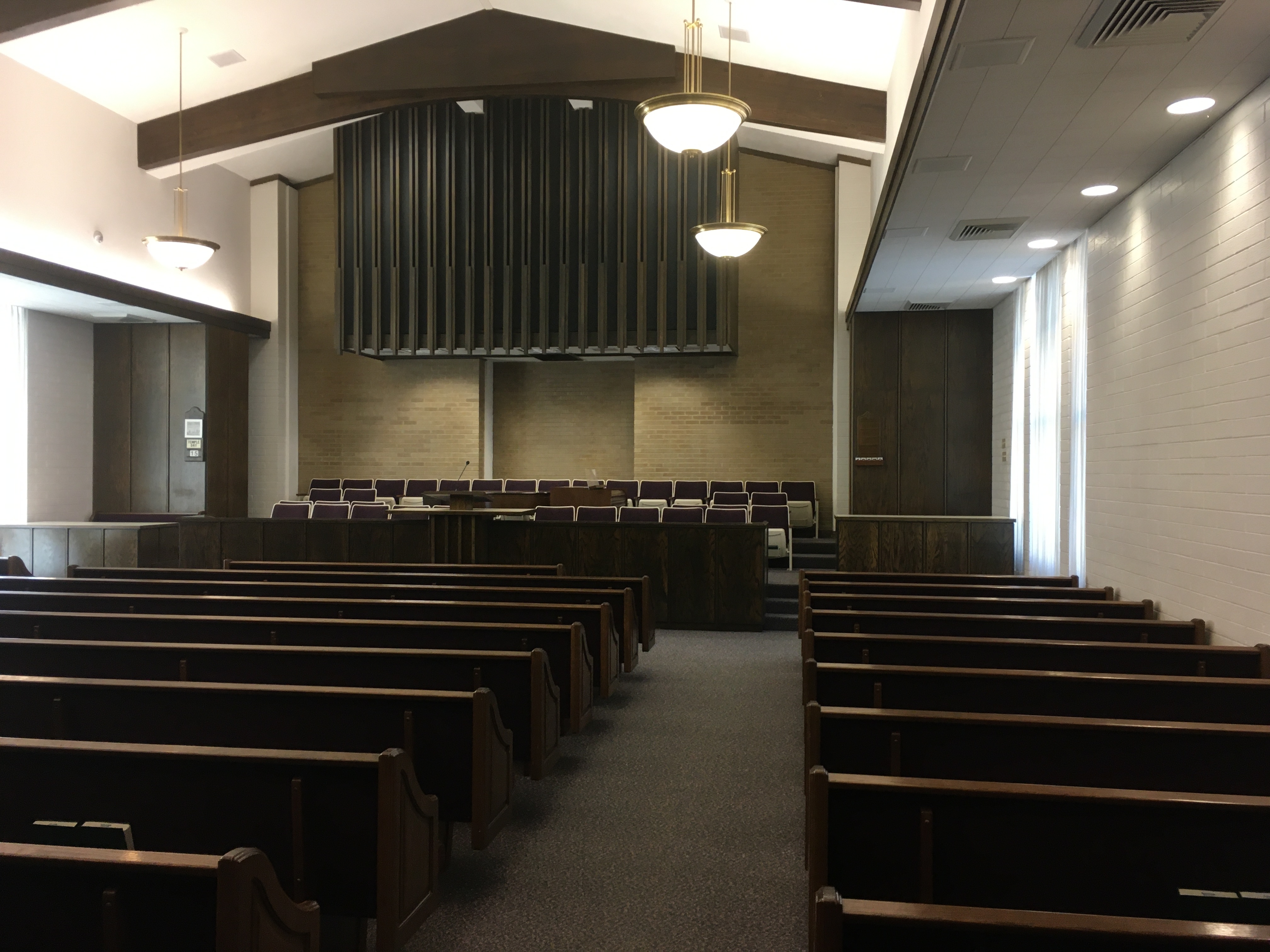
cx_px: 635
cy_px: 476
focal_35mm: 29
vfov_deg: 48.2
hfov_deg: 61.7
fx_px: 1064
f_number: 2.2
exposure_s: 1/30
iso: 80
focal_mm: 4.15
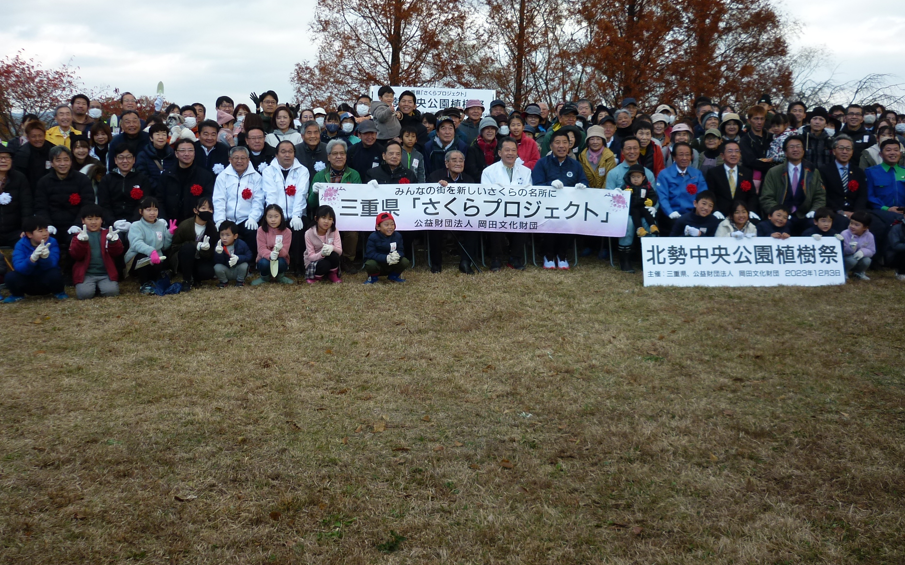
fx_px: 937
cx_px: 435
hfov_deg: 51.5
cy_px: 221
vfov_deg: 33.5
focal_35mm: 38
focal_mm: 5.5
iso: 80
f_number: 2.8
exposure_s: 1/320
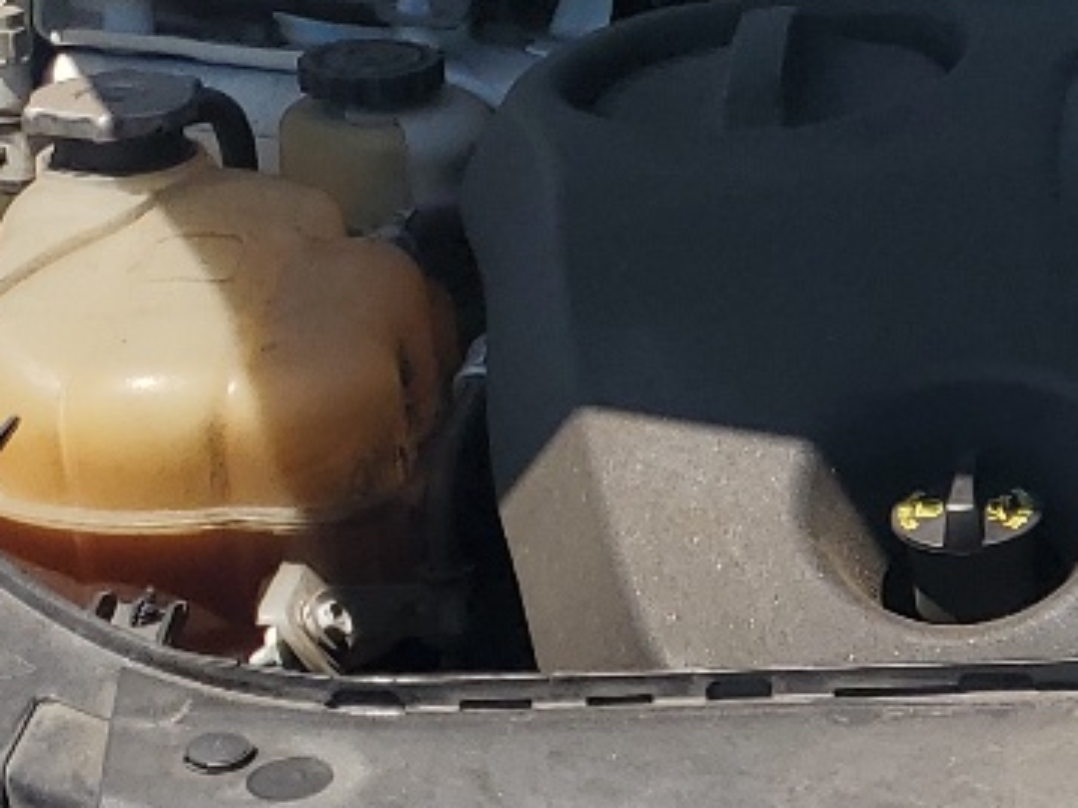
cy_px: 565
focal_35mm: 116
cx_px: 1640
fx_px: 3611
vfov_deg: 12.7
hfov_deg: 15.6
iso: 50
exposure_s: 1/2500
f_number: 1.5
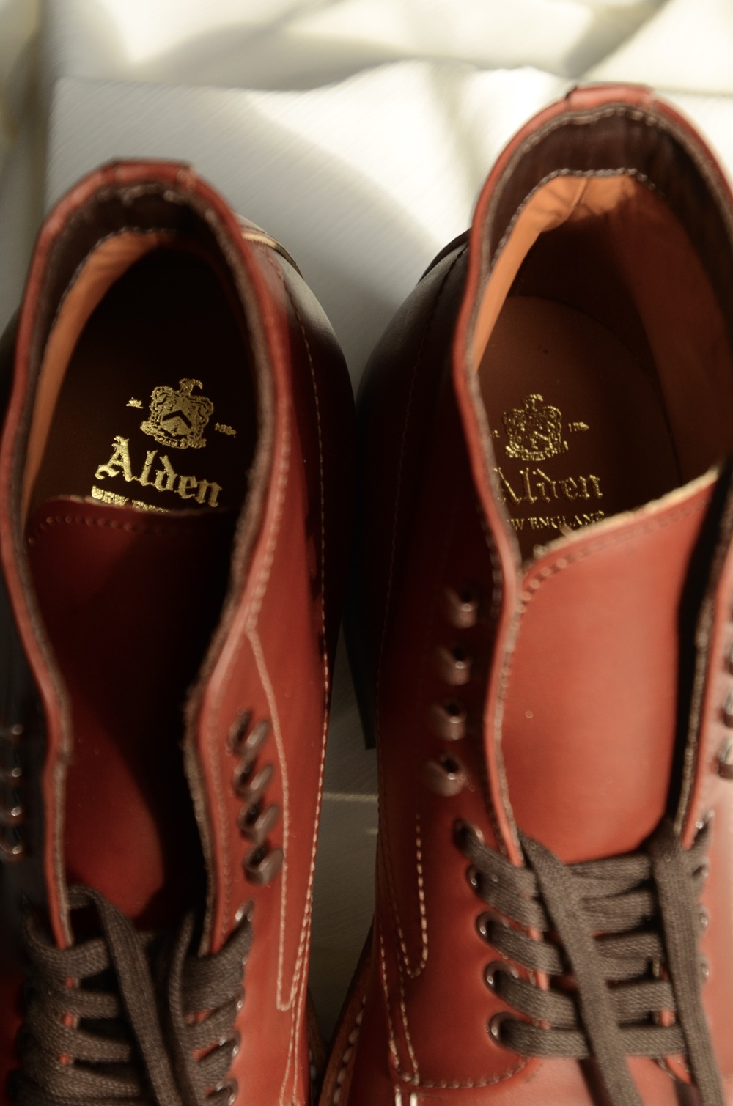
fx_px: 2852
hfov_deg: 14.6
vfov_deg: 21.9
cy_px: 553
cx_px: 366
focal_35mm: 93
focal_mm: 62
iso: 640
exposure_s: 1/100
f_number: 5
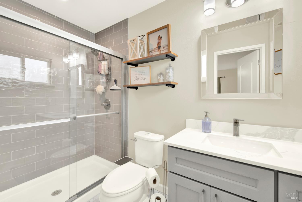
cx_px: 151
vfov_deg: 81.3
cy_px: 101
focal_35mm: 14
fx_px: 118
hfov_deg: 104.2
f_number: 14
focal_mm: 14
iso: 100
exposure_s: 1/2
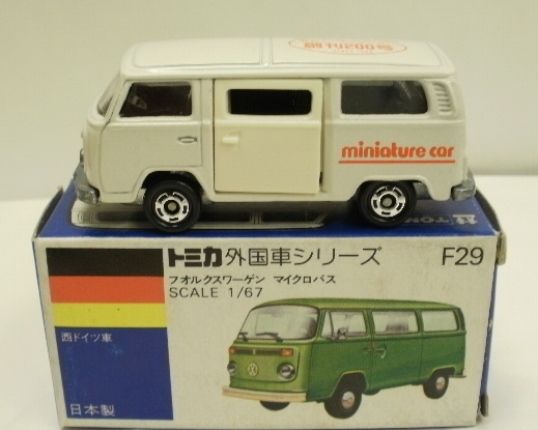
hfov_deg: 35.4
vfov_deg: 28.6
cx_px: 257
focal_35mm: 53
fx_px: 844
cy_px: 223
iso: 125
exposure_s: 1/20
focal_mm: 7.7
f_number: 4
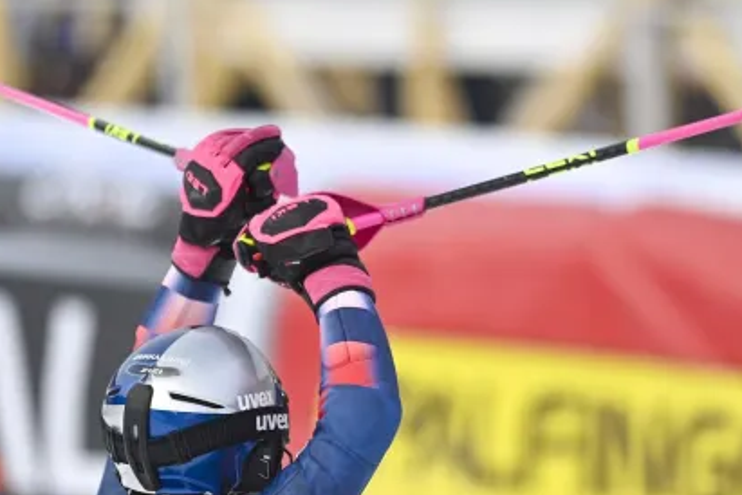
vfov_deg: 2.5
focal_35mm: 555
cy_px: 299
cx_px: 451
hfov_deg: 3.7
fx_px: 11438
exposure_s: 1/1600
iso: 200
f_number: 2.8
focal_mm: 300
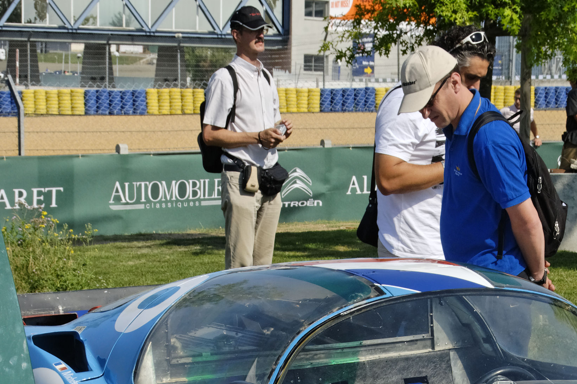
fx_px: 2051
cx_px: 411
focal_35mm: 128
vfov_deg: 10.5
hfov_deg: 16.0
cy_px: 455
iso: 100
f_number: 9
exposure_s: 1/250
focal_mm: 36
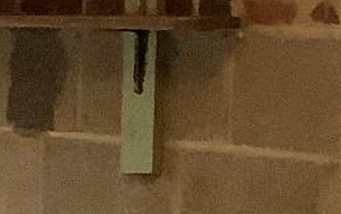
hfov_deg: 7.4
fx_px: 2389
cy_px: 457
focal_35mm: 257
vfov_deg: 5.0
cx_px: -609
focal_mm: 3.3
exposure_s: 1/60
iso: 200
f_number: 2.4
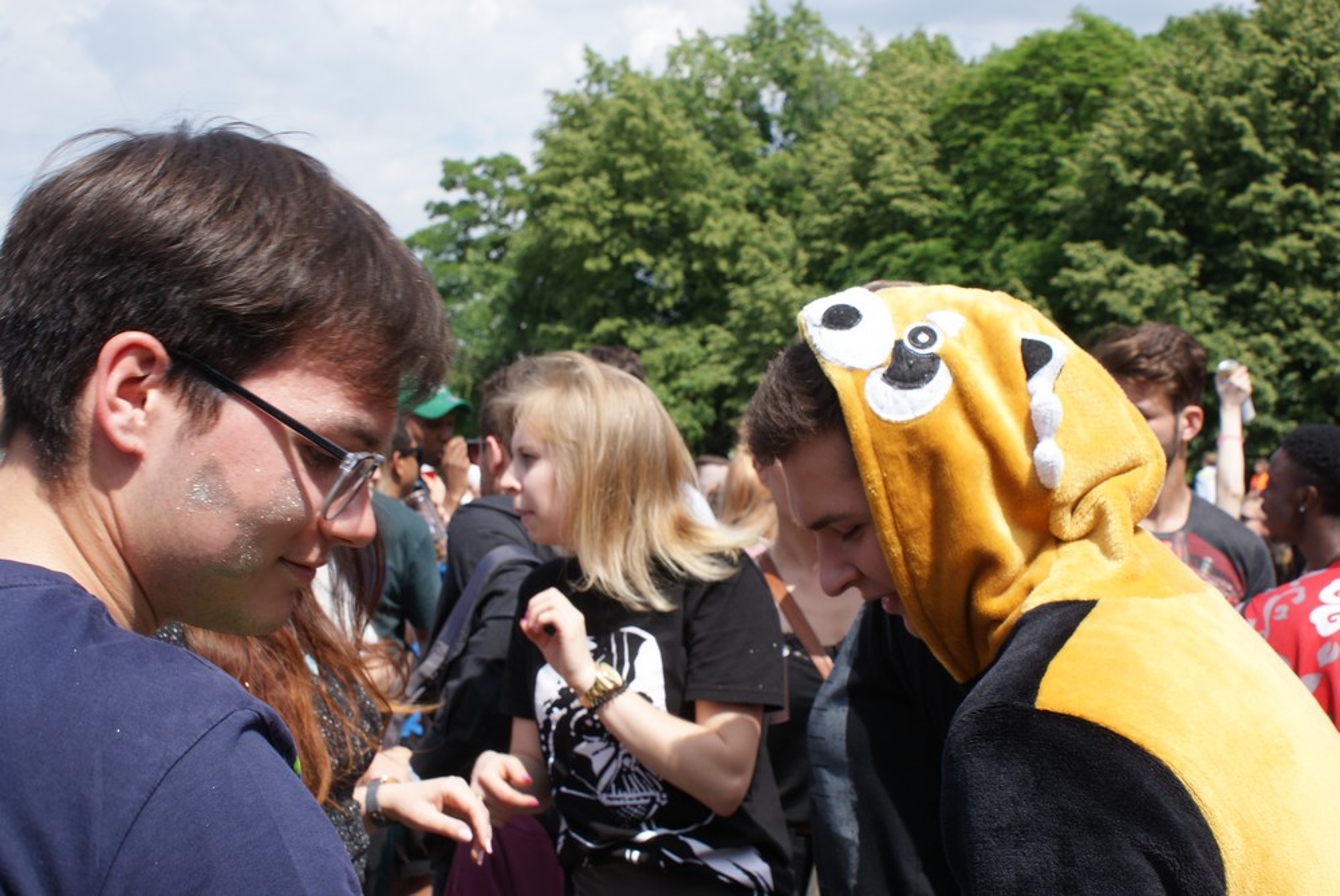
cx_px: 670
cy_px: 448
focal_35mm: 52
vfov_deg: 25.8
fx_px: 1956
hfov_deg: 37.8
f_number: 11
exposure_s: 1/160
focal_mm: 35
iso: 100
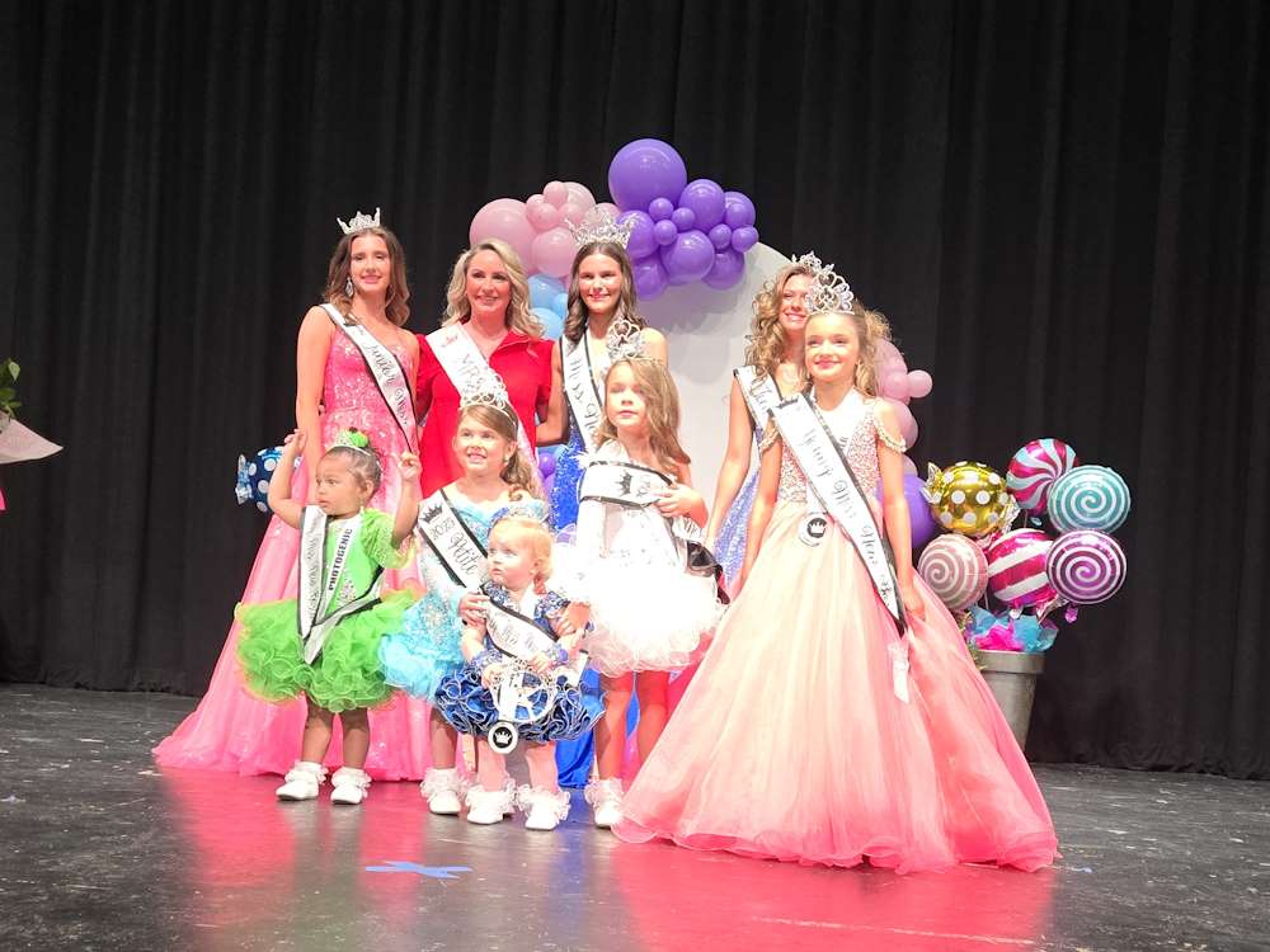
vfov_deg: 58.9
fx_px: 844
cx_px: 635
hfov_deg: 73.9
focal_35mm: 23
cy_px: 476
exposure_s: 1/120
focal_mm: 5.4
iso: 160
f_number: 1.8
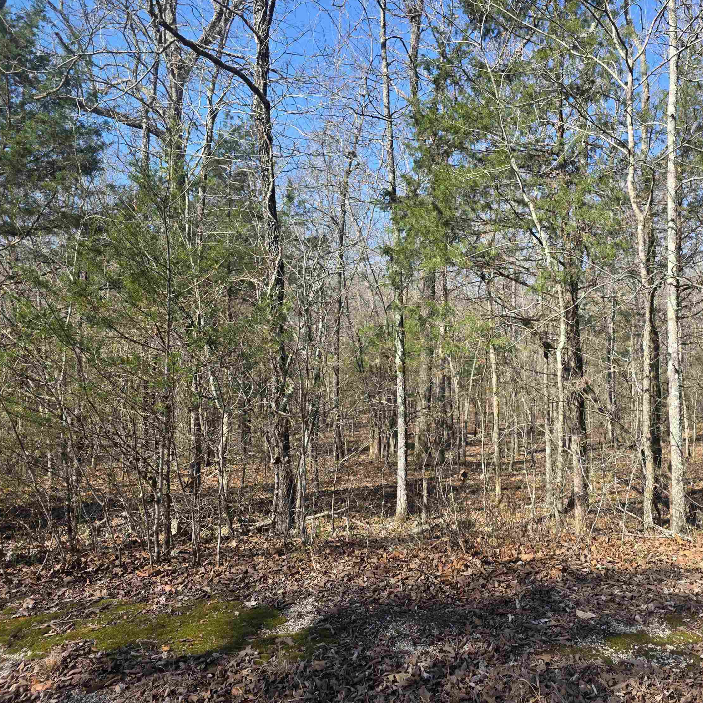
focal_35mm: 28
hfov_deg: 56.5
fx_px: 643
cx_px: 445
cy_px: 347
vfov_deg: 57.3
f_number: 1.7
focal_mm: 6.3
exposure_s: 1/1957
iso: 80
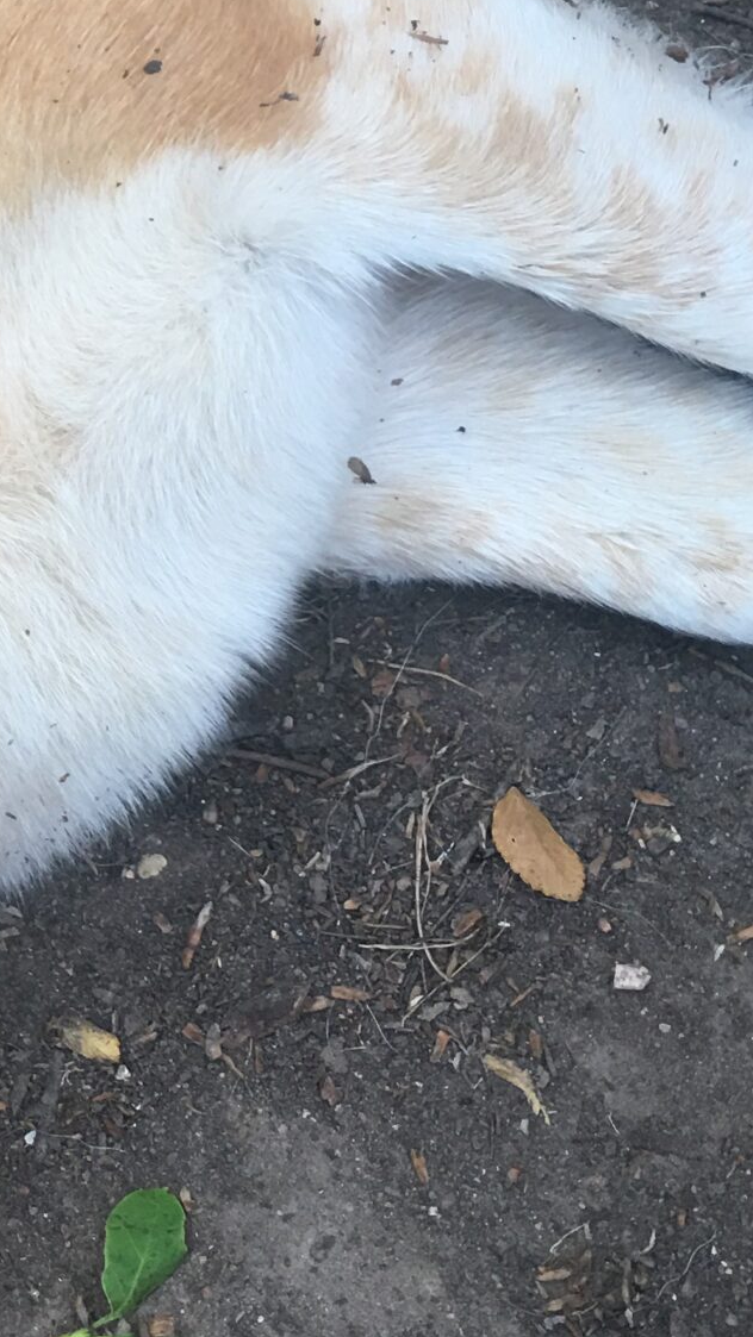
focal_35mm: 72
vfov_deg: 29.1
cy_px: 425
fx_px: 2555
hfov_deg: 15.9
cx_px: -218
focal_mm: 4.15
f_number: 2.2
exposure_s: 1/30
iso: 25
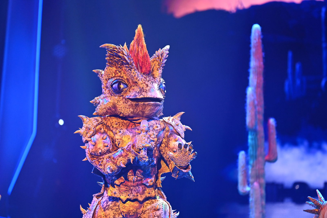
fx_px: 1680
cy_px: 109
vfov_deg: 7.4
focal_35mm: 185
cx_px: 164
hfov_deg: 11.1
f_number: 2.8
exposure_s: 1/400
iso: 3200
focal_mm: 185
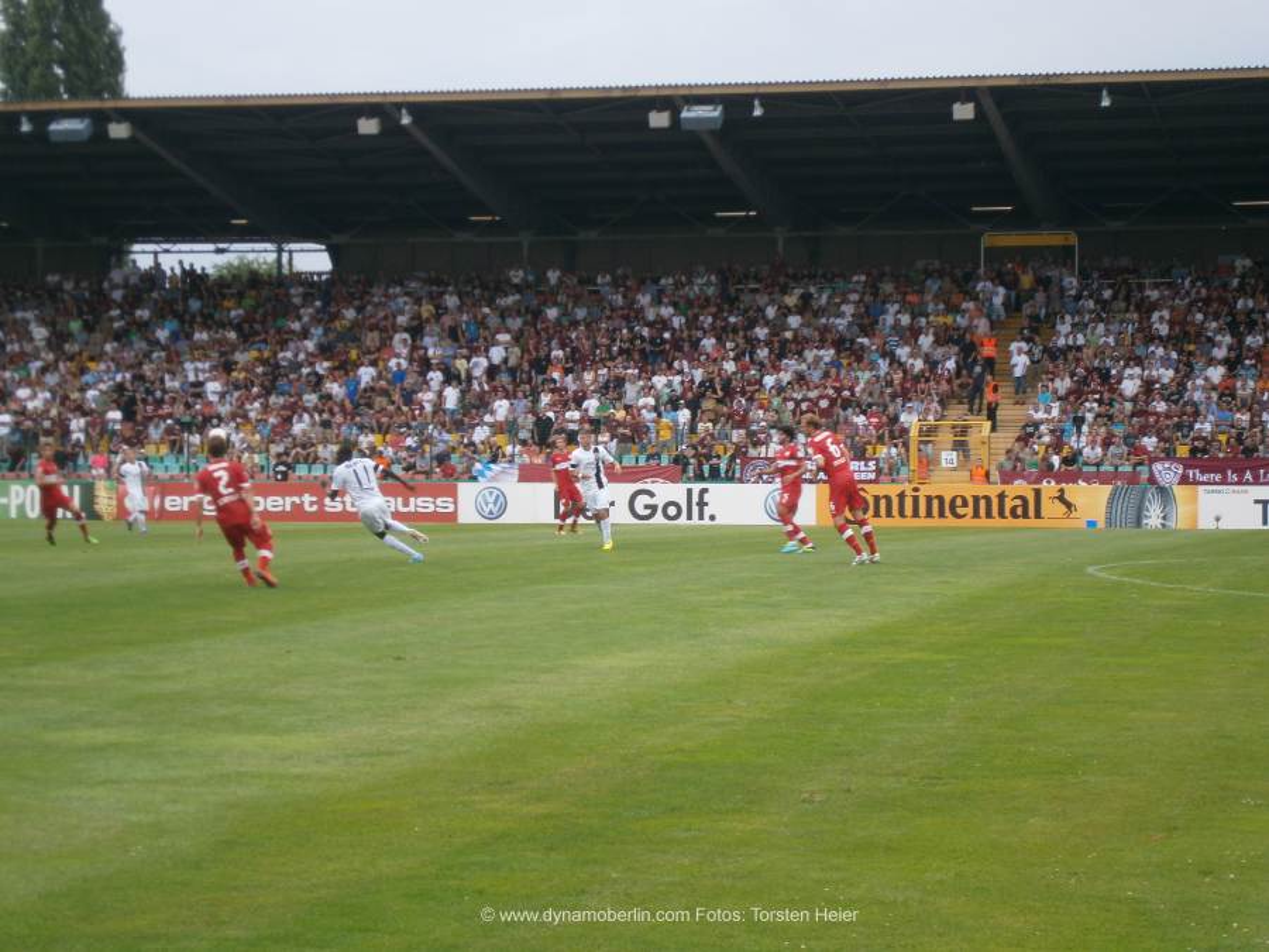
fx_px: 3189
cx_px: 634
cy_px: 476
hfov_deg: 22.5
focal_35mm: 87
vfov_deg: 17.0
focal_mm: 15.4
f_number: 4.9
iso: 80
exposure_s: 1/125
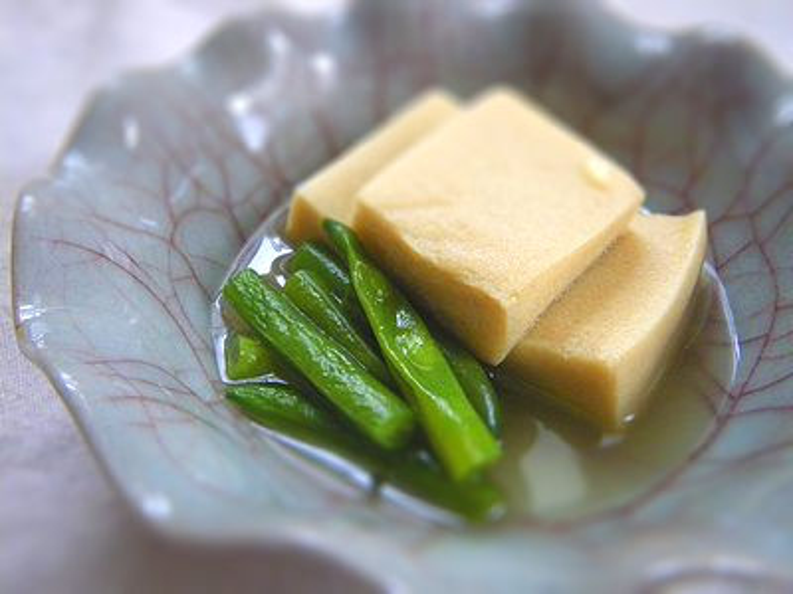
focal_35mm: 34
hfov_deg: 54.0
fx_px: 779
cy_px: 297
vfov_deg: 41.8
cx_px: 396
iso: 500
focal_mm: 6.1
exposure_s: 1/50
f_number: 3.8
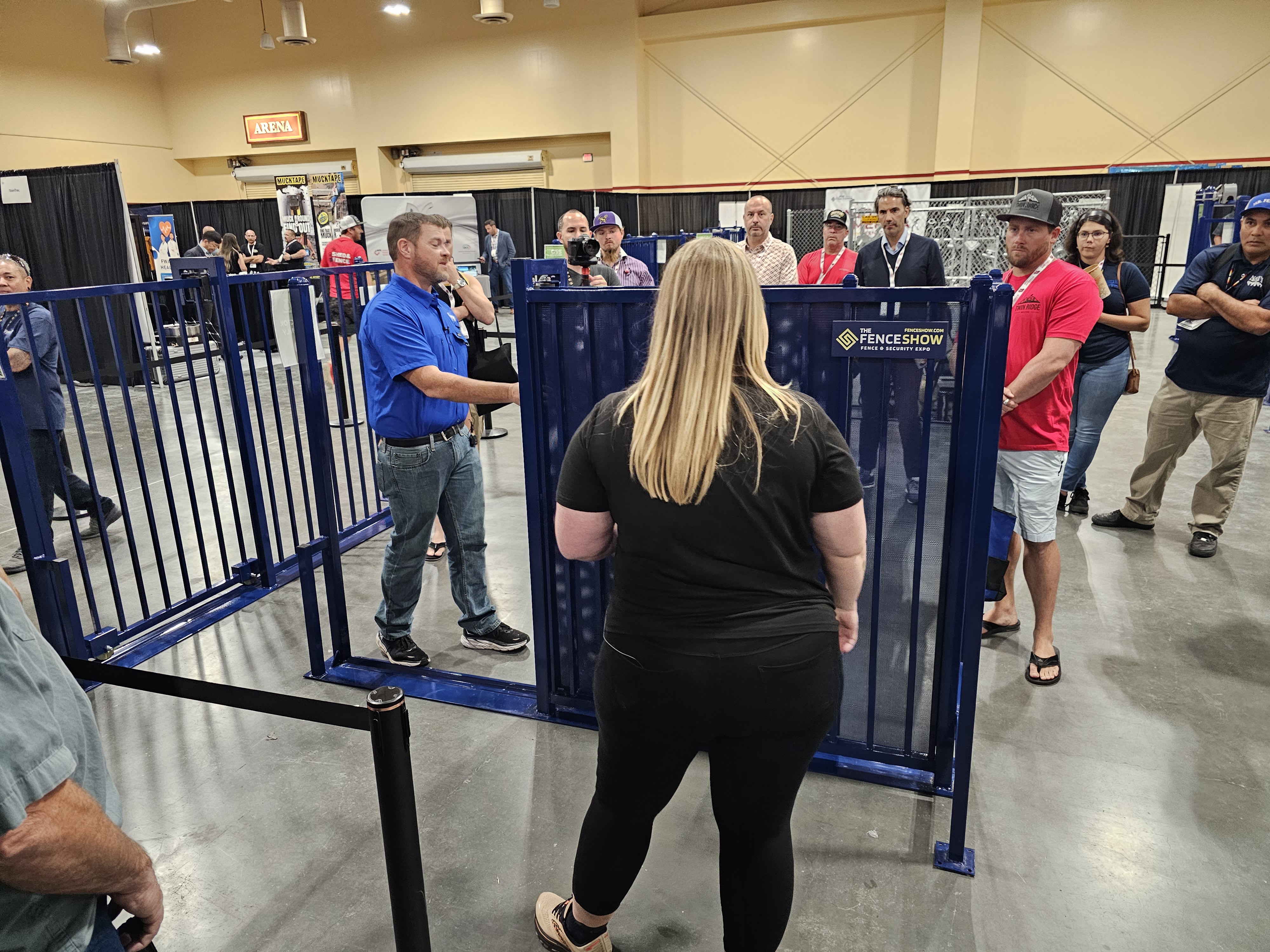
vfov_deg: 58.9
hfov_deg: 73.9
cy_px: 476
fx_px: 844
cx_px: 635
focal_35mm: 23
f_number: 1.7
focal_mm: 6.3
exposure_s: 1/120
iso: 800
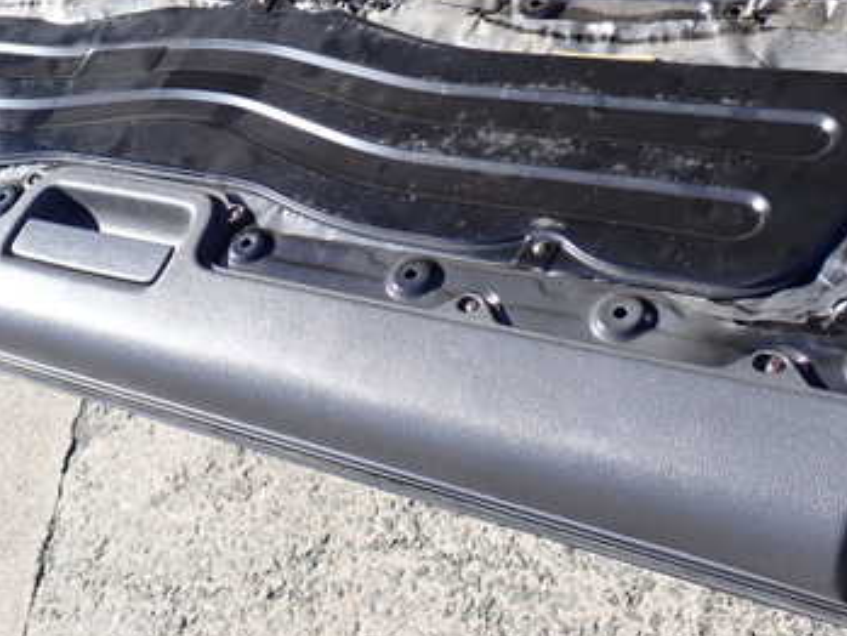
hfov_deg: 34.7
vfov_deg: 26.3
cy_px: 187
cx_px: 296
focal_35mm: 55
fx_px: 1346
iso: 100
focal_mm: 5.79
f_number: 3.2
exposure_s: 1/500
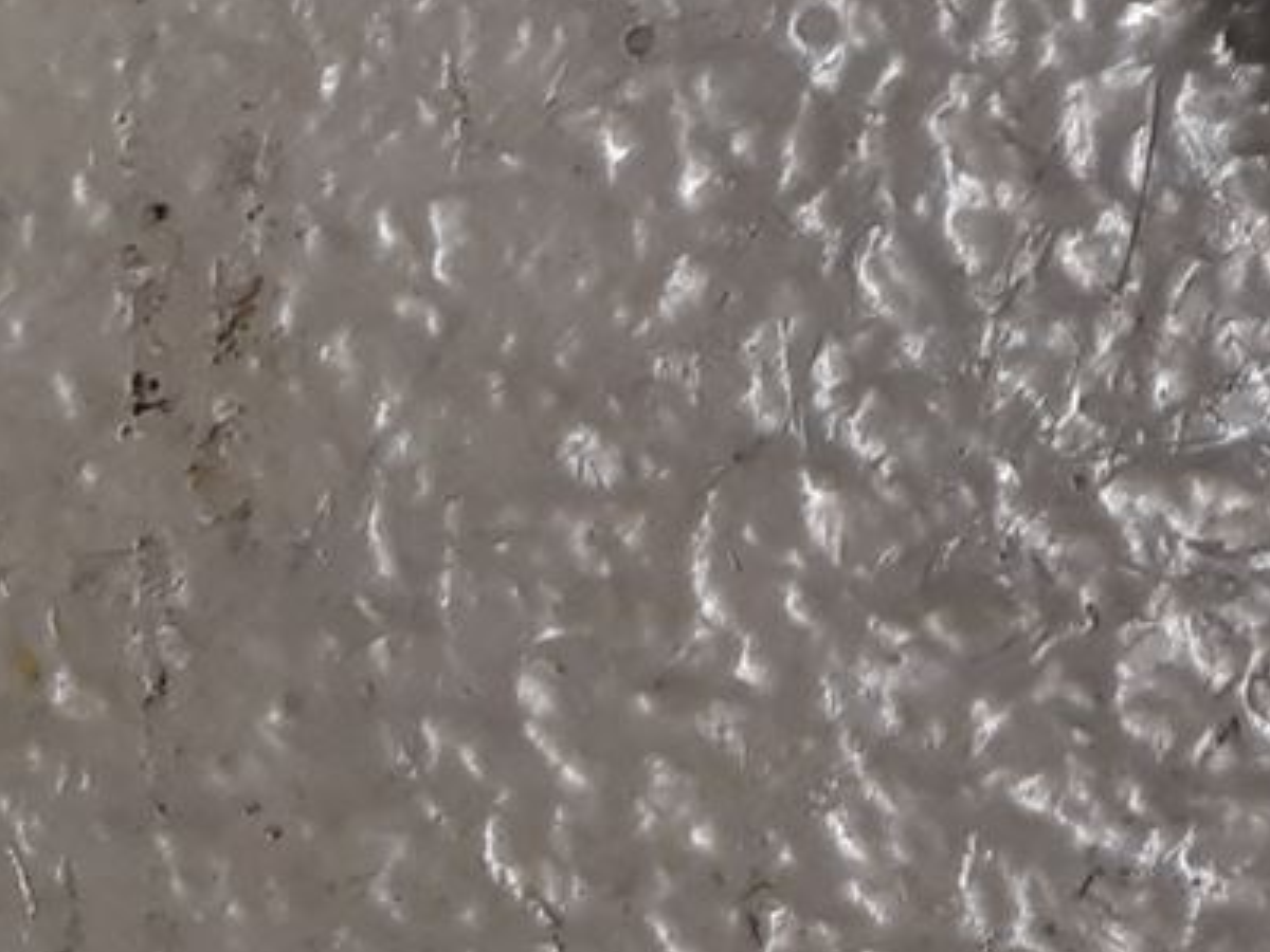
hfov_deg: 13.1
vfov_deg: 10.0
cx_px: 2423
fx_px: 4880
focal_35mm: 133
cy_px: -1155
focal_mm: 3.93
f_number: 1.7
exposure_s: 1/50
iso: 80
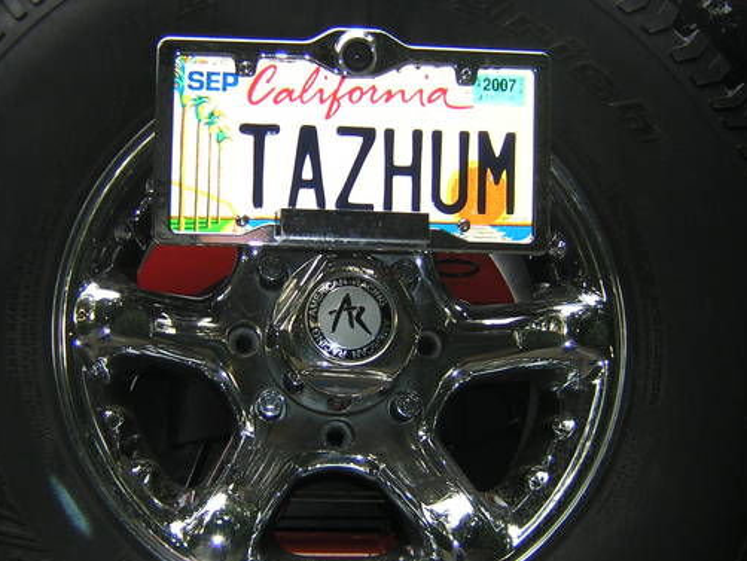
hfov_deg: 43.7
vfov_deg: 33.6
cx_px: 321
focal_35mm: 43
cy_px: 263
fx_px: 928
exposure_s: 1/60.1
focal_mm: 4.7
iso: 100
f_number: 2.6
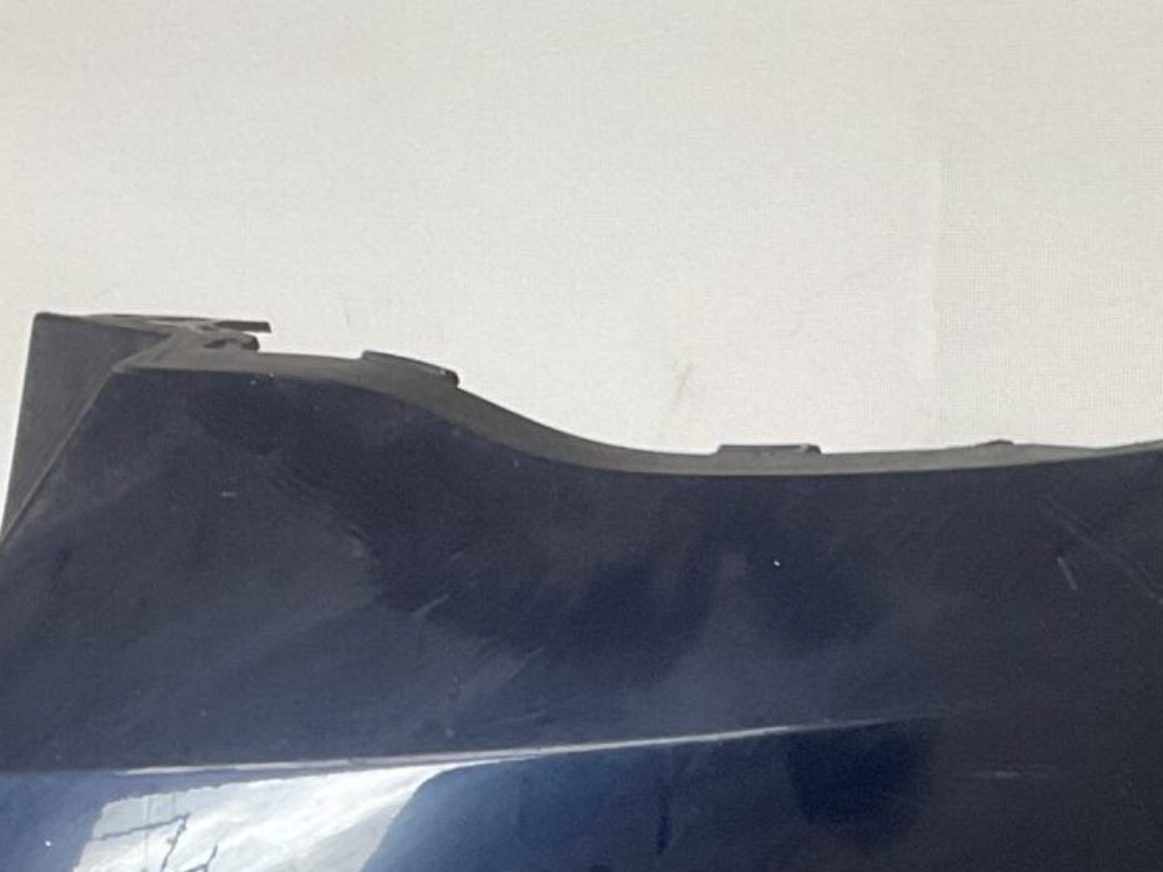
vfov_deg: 13.8
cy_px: 974
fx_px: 3527
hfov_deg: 18.6
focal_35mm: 105
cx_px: 885
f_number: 1.8
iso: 50
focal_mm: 3
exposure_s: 1/120
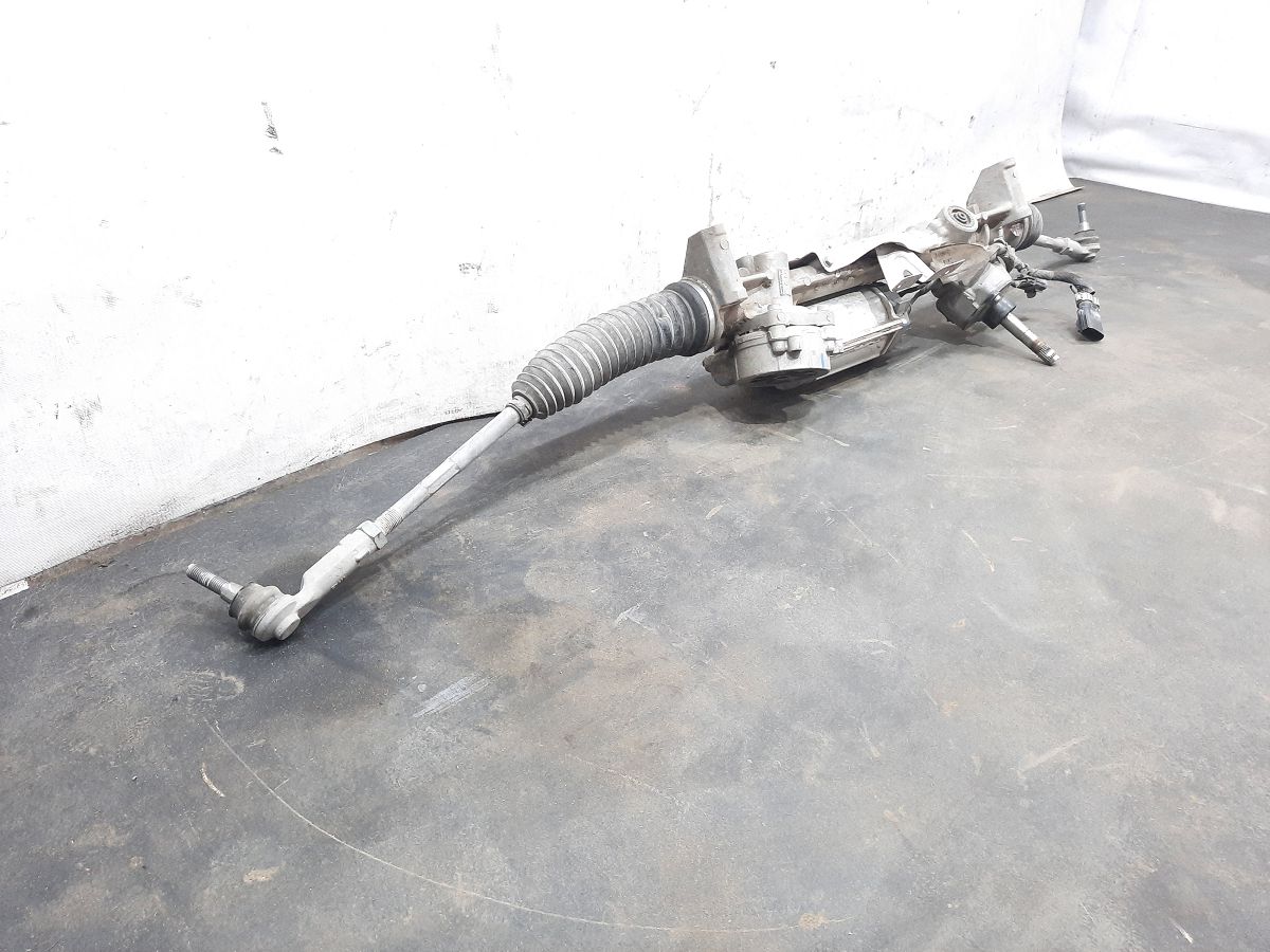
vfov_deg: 54.9
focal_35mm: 25
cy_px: 476
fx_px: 917
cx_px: 635
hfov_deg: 69.4
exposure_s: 1/33
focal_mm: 4.6
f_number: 2
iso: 320
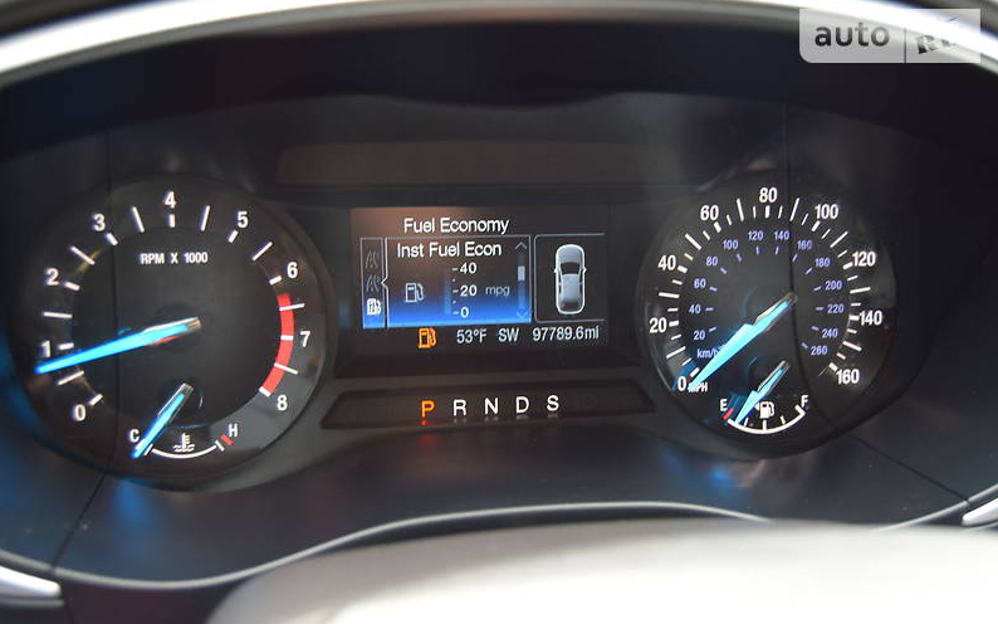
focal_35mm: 37
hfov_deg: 52.8
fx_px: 1006
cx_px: 496
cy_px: 330
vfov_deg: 34.4
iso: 450
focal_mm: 24
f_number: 4
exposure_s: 1/60
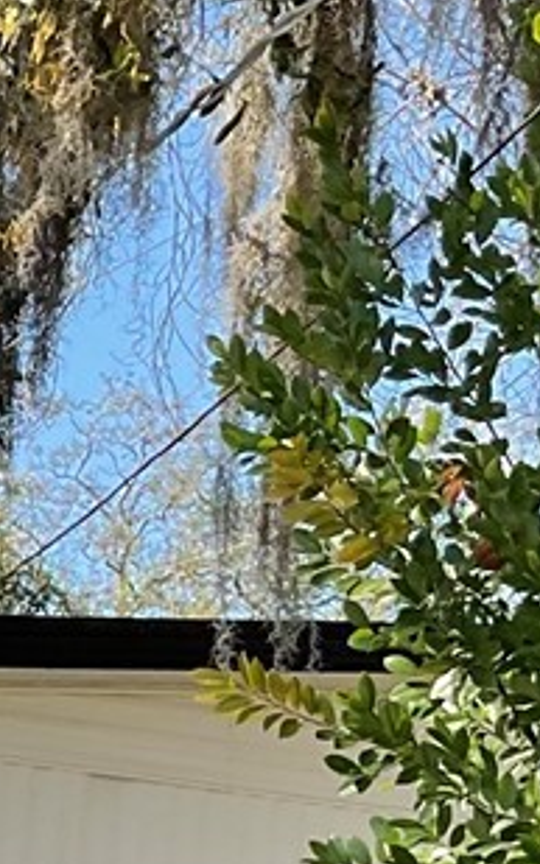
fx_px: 3746
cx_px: -674
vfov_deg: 12.6
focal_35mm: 159
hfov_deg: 7.8
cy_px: 1219
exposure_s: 1/415
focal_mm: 3
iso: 16
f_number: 1.8
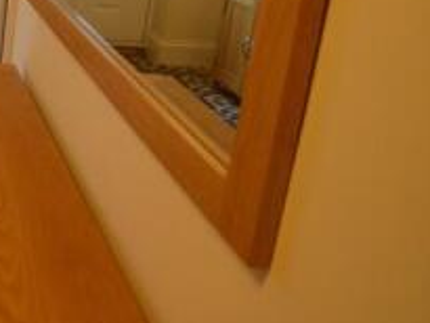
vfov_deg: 28.2
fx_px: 572
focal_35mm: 46
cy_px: -46
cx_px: -250
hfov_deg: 26.3
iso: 800
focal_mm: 10
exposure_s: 1/30
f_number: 4
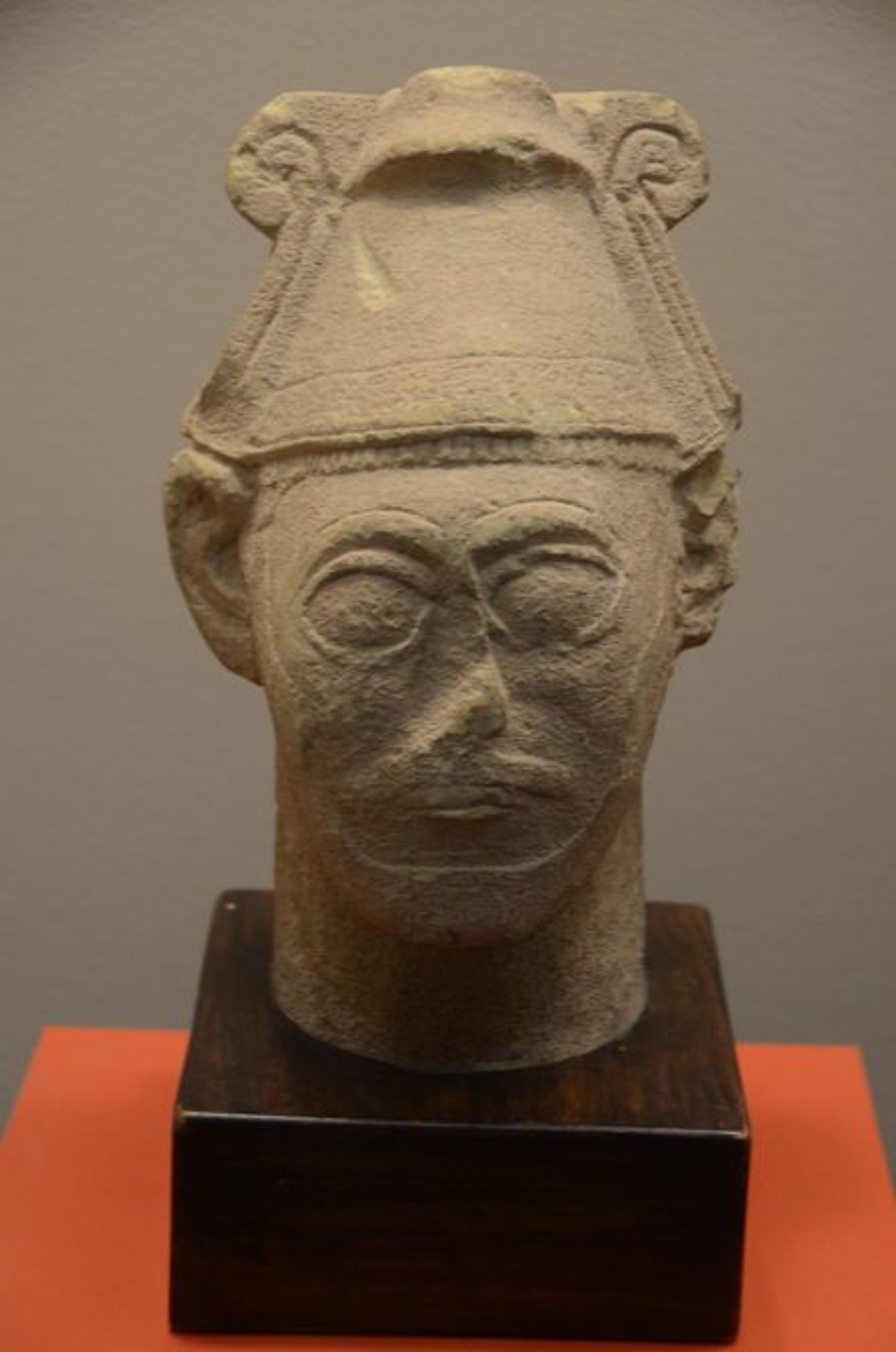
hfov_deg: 16.2
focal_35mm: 84
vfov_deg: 24.2
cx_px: 448
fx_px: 3149
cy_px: 676
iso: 500
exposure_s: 1/40
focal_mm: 56
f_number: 4.8
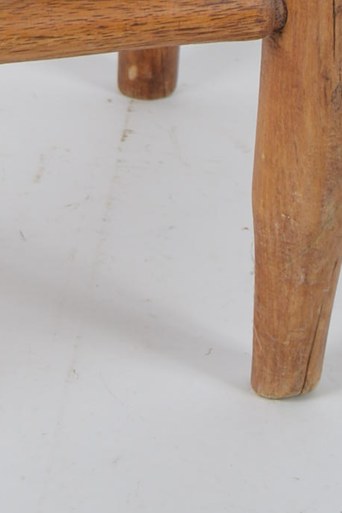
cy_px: -500
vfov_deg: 10.4
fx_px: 2596
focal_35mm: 182
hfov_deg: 7.5
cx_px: -99
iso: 100
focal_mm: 28
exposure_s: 1/80
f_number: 5.6
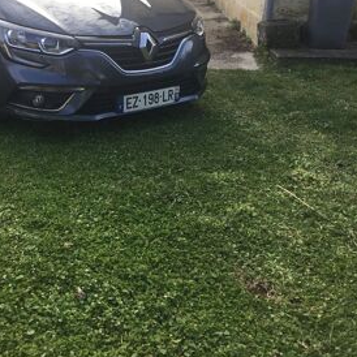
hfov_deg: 35.2
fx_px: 560
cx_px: 142
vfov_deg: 35.2
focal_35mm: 48
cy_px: 137
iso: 25
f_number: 2.4
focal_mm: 3.3
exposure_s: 1/203
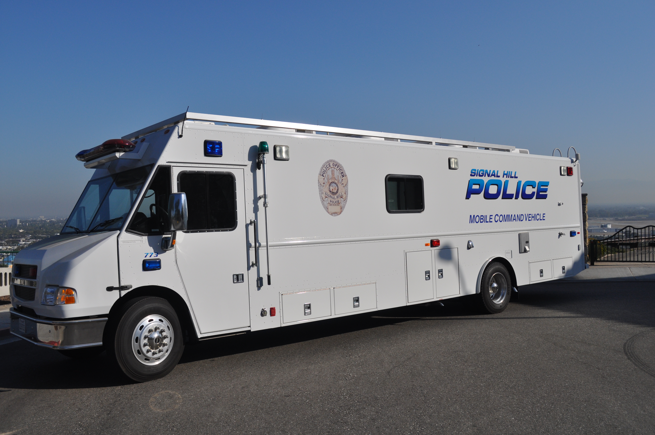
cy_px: 218
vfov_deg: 39.9
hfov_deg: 57.3
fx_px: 600
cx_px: 328
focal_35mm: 33
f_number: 8
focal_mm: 22
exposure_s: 1/2000
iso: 280
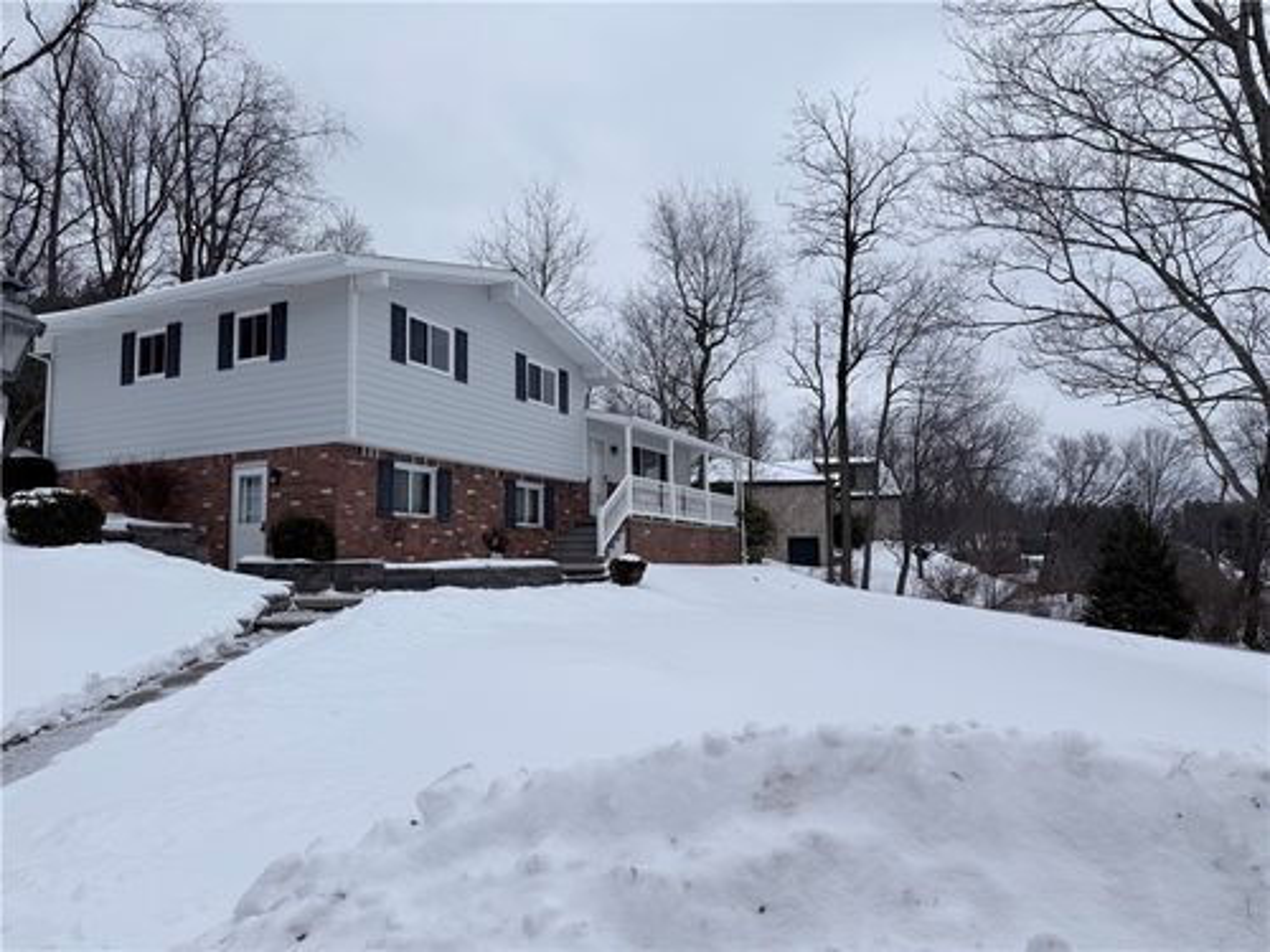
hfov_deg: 71.6
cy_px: 476
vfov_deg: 56.8
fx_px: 881
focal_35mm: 24
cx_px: 635
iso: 80
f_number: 1.78
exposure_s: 1/8130
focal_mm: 6.76
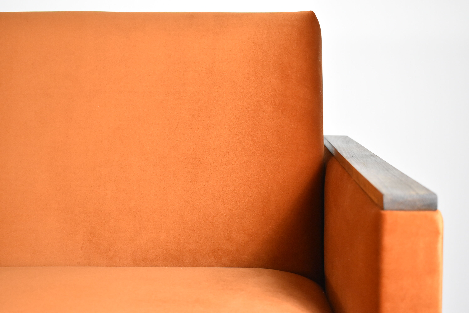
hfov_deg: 36.8
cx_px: 234
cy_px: 156
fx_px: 704
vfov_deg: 25.1
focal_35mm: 54
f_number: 4.8
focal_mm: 36
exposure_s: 1/125
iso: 3200
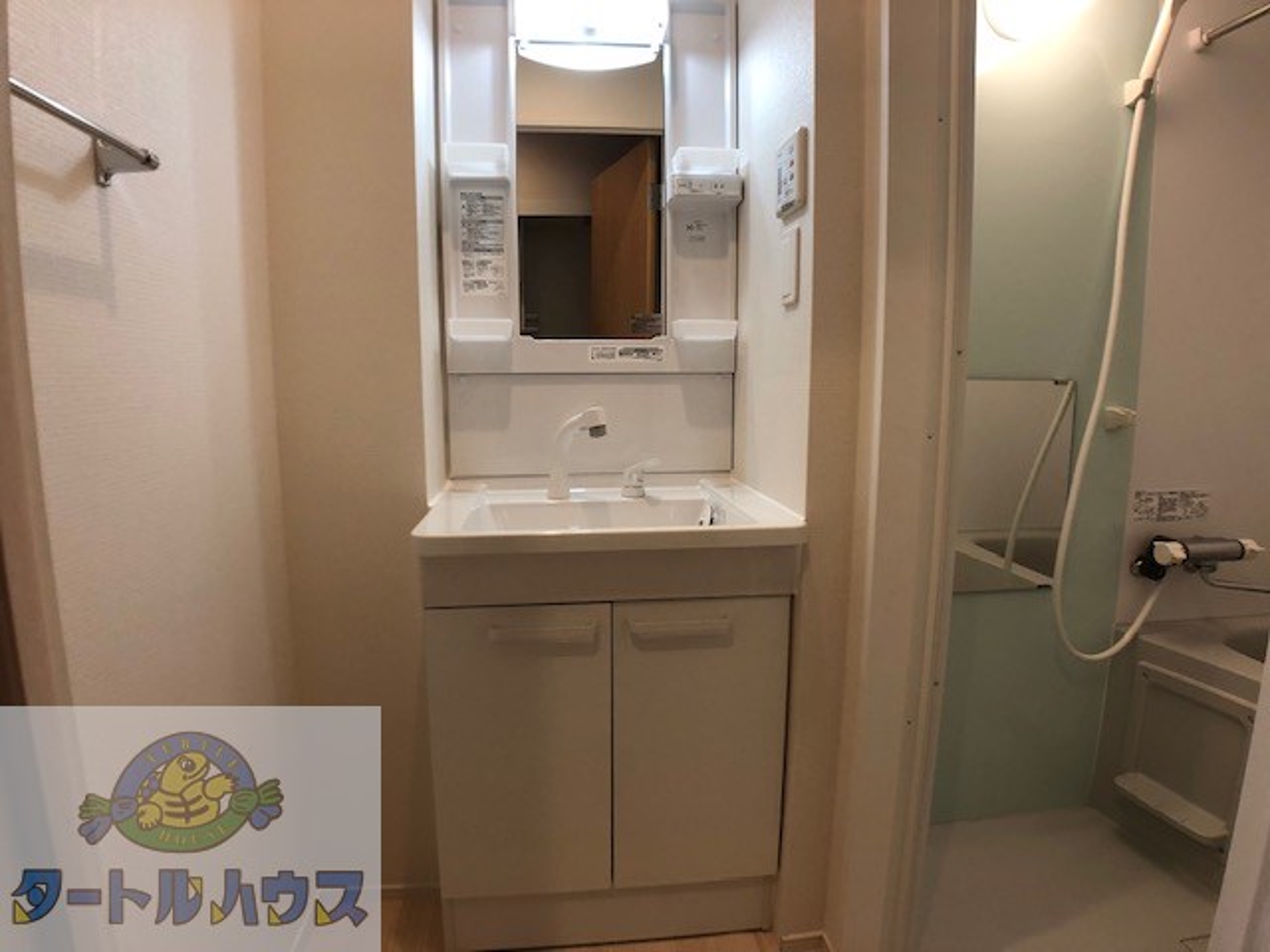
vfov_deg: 49.7
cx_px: 635
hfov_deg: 63.4
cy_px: 476
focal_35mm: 28
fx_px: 1027
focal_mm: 4
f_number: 1.8
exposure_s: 1/30
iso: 32
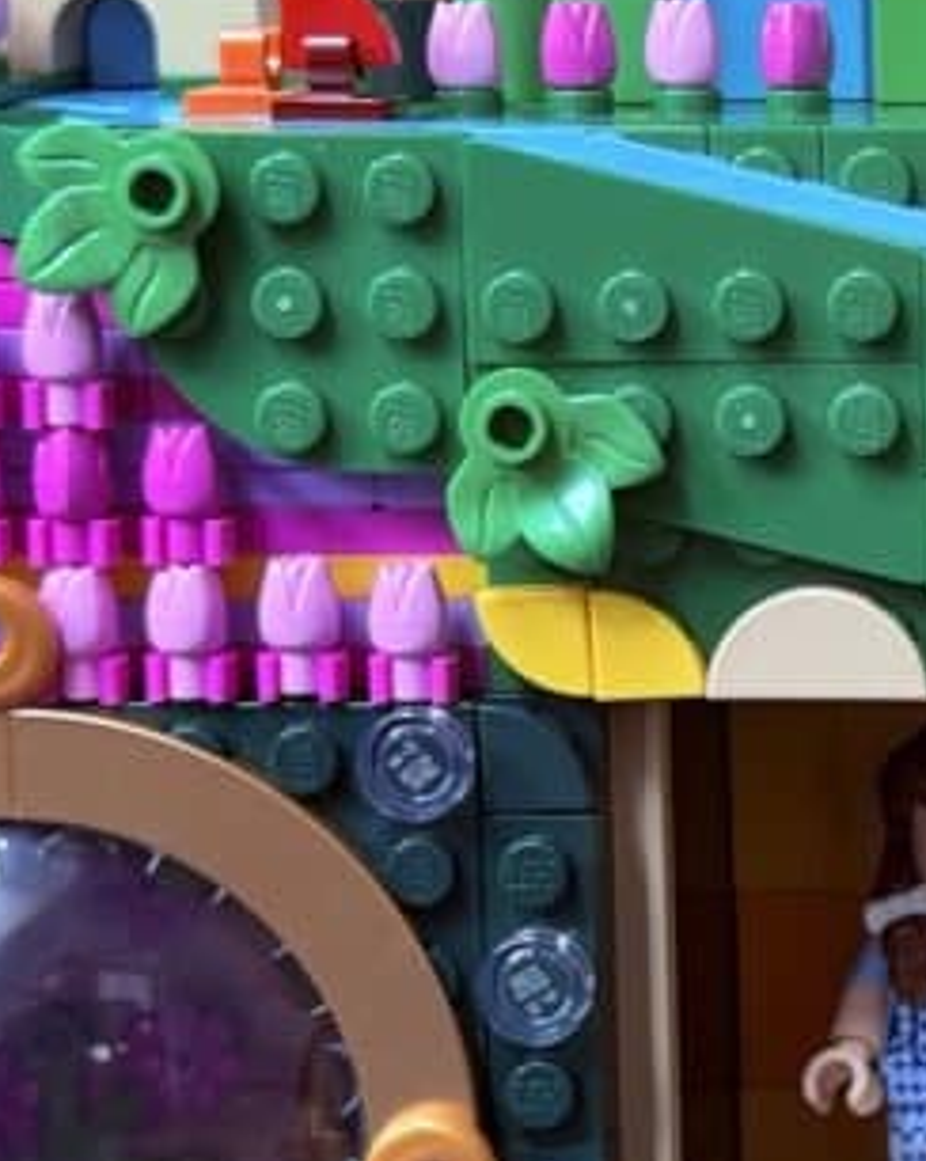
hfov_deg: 9.5
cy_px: 489
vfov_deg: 12.3
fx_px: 5389
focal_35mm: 157
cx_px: 1495
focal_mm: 6.76
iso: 400
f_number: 1.78
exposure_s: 1/40
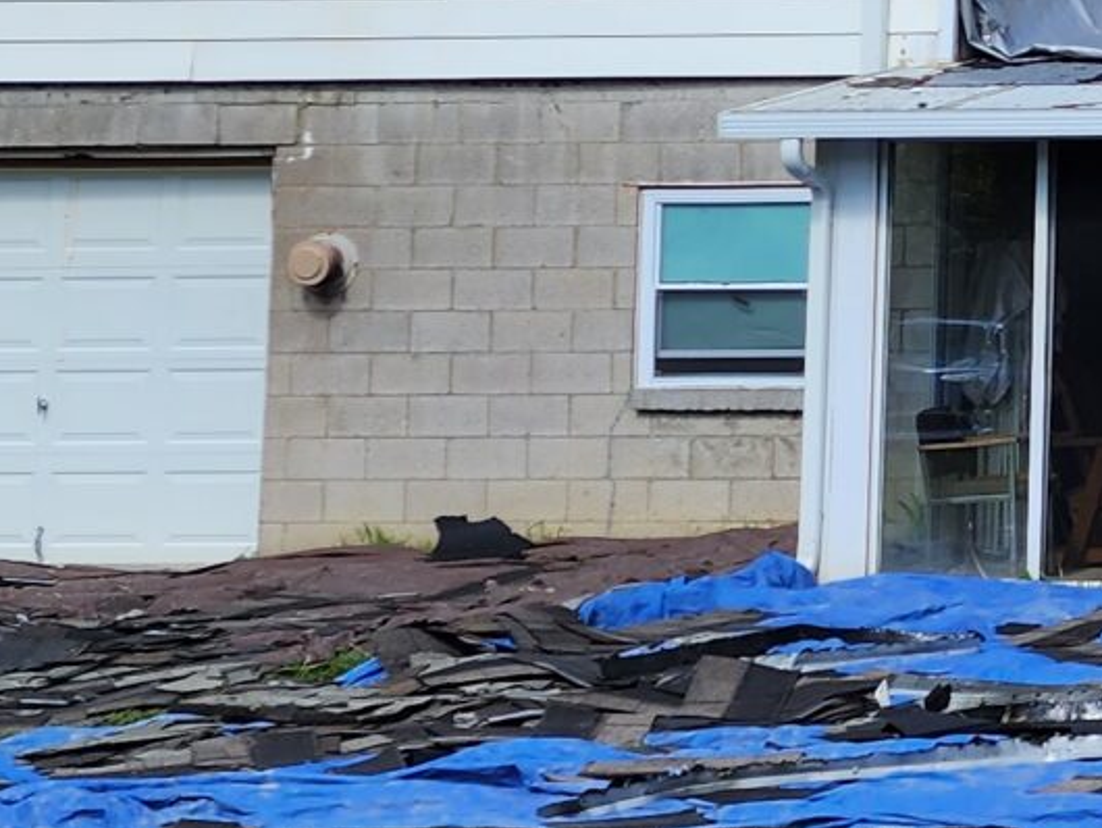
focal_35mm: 111
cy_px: -40
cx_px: 2011
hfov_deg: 15.2
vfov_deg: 13.1
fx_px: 3535
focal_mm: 6.4
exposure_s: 1/734
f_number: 1.8
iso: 12
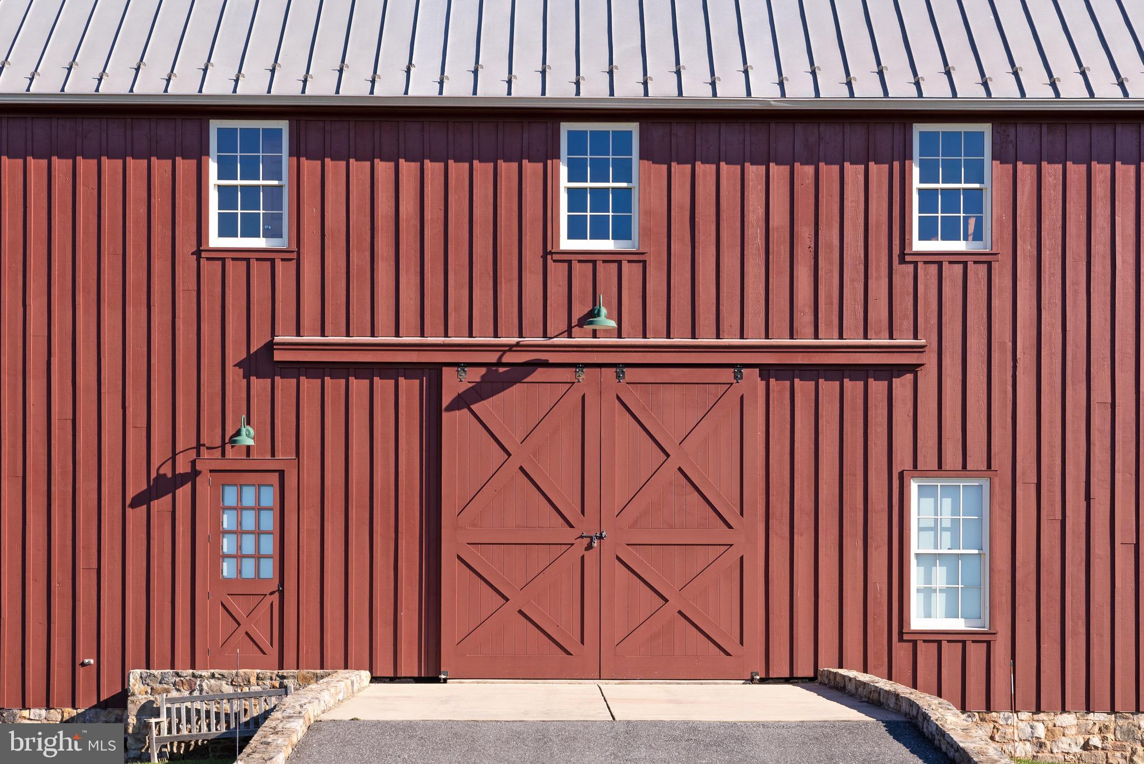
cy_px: 382
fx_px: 2225
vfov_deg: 19.5
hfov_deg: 28.8
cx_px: 572
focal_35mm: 70
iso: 100
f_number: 8
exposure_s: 1/200
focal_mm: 70
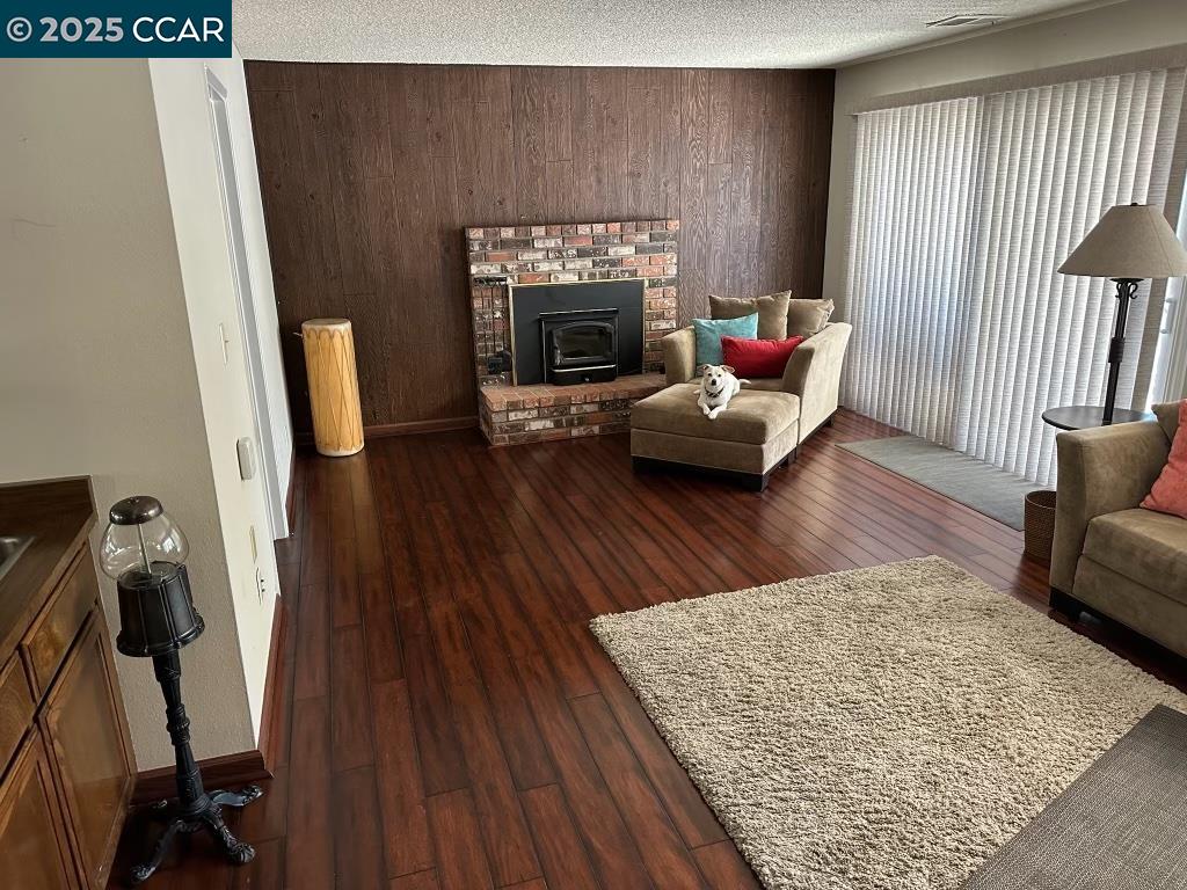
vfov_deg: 56.8
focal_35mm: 24
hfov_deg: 71.6
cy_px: 445
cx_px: 594
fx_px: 823
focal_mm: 6.86
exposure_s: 1/60
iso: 500
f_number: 1.78
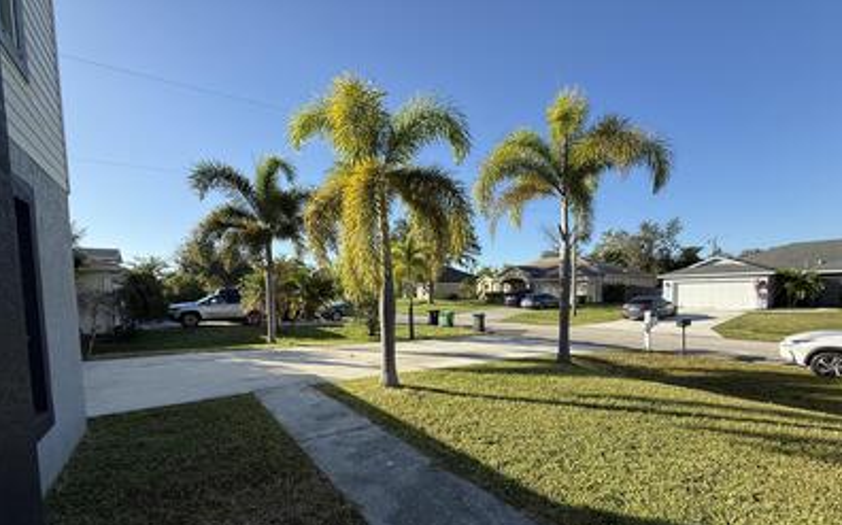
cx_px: 419
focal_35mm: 15
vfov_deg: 73.9
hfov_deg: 101.5
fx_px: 344
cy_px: 315
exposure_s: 1/1001
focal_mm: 2.22
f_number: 2.2
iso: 50
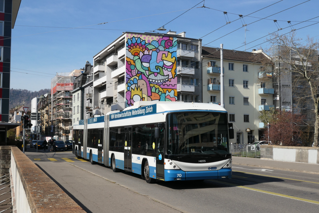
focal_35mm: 46
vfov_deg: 29.3
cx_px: 160
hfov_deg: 42.7
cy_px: 106
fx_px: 408
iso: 200
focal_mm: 16.7
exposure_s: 1/1000
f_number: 6.3
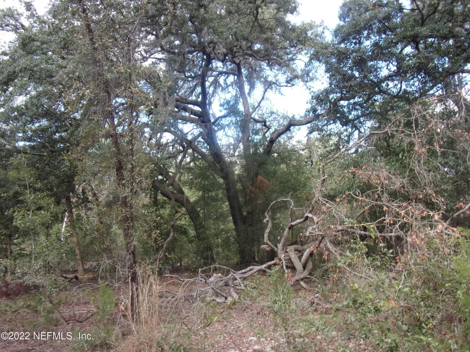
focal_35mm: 24
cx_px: 235
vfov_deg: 56.8
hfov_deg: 71.6
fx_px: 326
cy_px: 176
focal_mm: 4.3
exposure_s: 1/120
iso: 80
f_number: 3.3
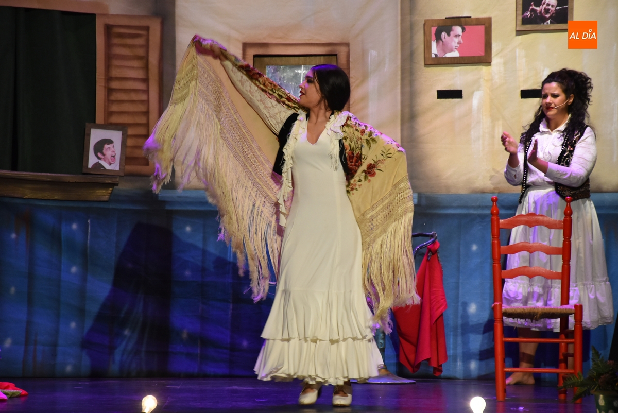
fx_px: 2989
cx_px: 309
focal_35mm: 174
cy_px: 206
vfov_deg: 7.9
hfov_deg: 11.8
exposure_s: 1/60
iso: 1100
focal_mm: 116
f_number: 5.6
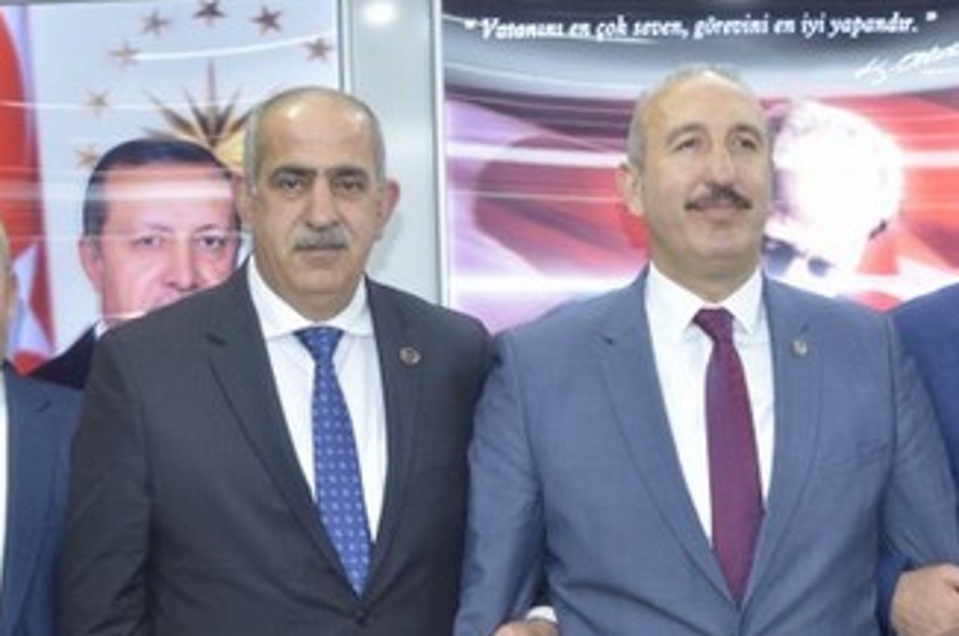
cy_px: 477
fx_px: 1967
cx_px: 680
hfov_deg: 27.1
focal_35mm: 74
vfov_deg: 18.2
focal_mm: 24
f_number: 2.8
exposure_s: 1/60
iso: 800
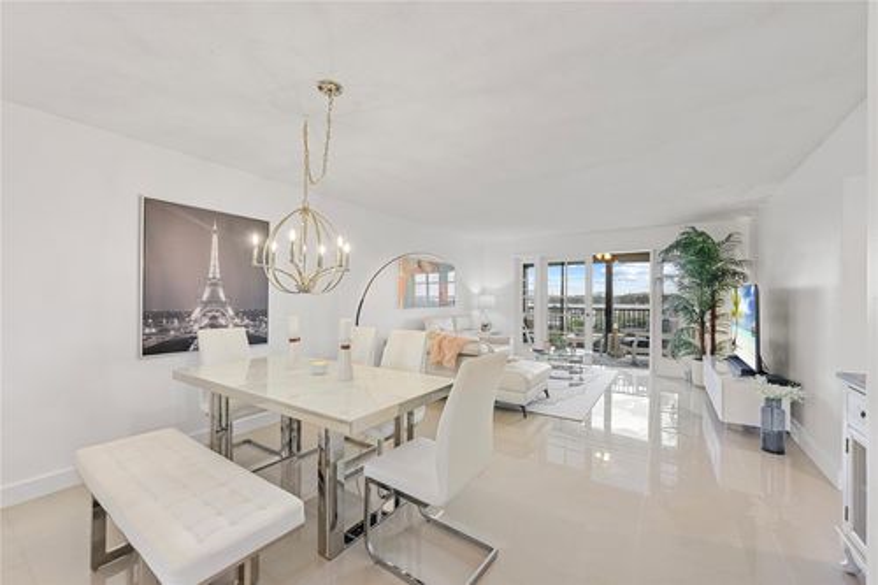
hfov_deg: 104.3
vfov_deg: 81.2
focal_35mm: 14
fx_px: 341
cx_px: 439
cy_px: 292
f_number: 8
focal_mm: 14
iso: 500
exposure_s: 1/6
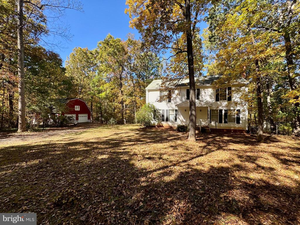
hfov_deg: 102.1
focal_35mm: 14
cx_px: 150
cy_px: 112
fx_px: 121
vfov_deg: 85.7
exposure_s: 1/425
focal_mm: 2.22
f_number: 2.2
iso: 40
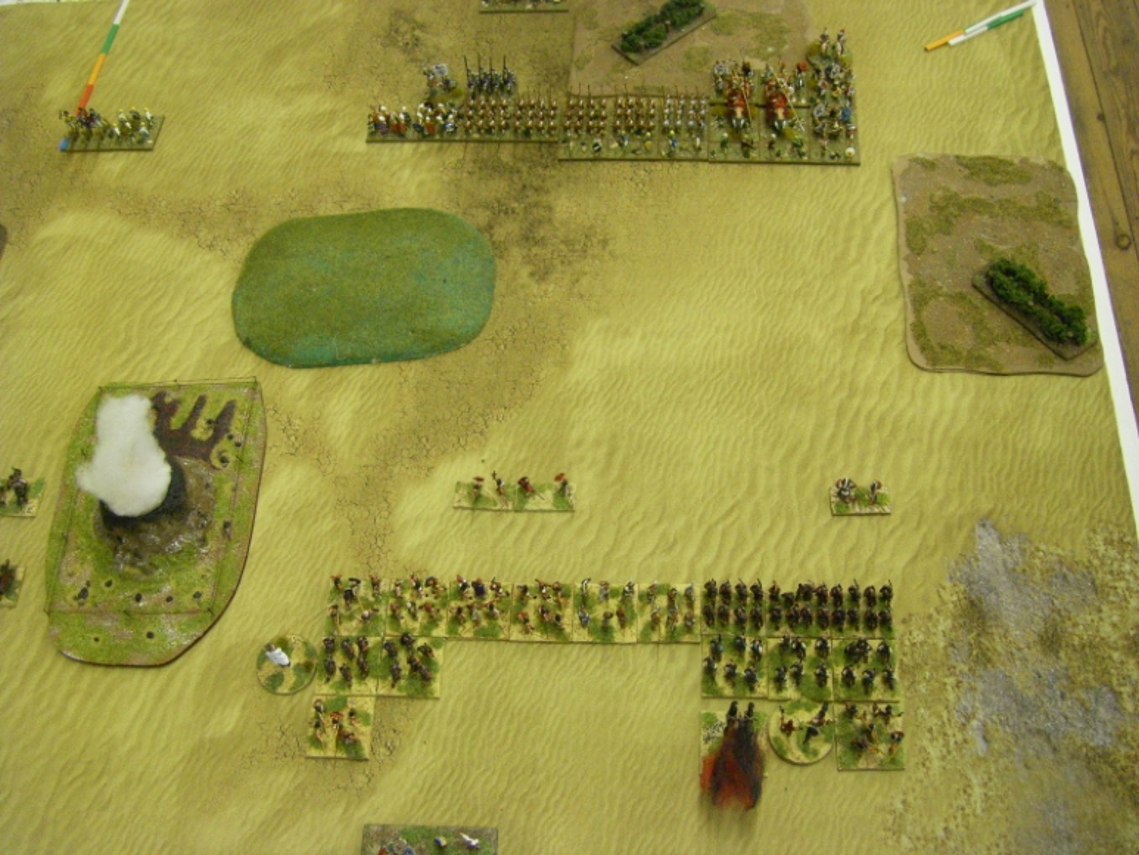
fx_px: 1251
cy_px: 428
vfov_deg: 37.7
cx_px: 570
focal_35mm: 38
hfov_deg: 49.0
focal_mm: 6.3
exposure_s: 1/50
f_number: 3.5
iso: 500
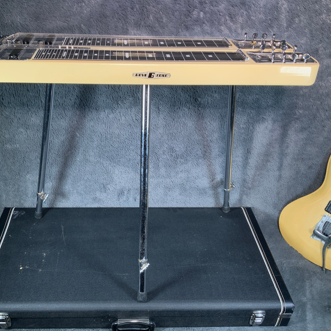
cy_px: 169
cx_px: 136
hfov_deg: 47.0
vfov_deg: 47.2
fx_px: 379
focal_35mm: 35
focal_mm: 3
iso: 32
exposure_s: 1/104
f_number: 1.8
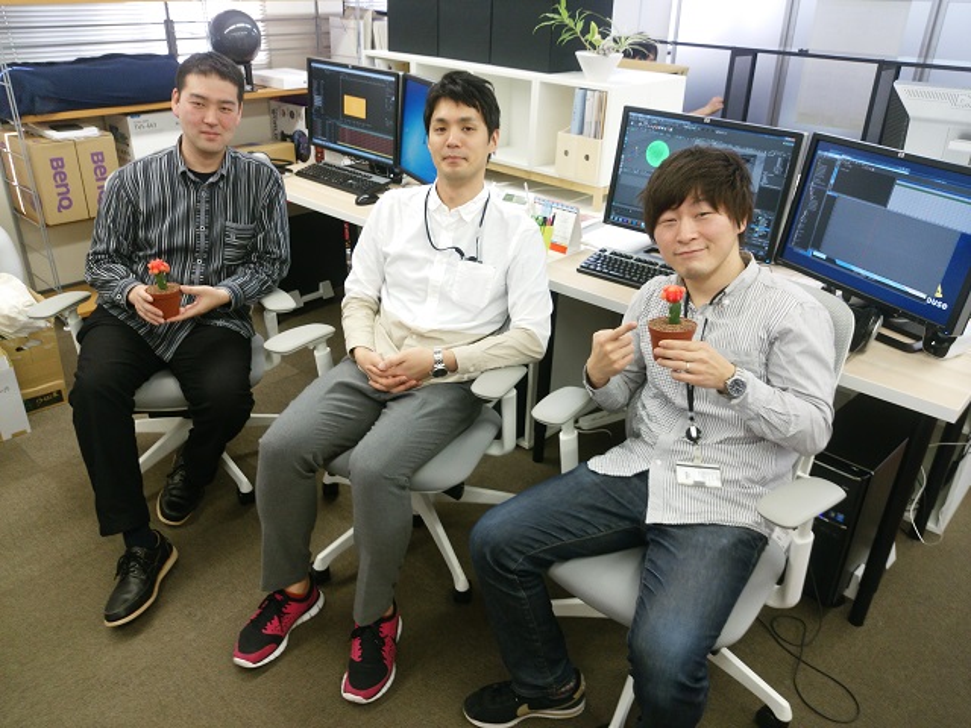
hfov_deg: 67.3
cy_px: 364
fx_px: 729
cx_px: 486
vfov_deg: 53.1
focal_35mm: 26
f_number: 2
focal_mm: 4.8
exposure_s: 1/30
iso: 85
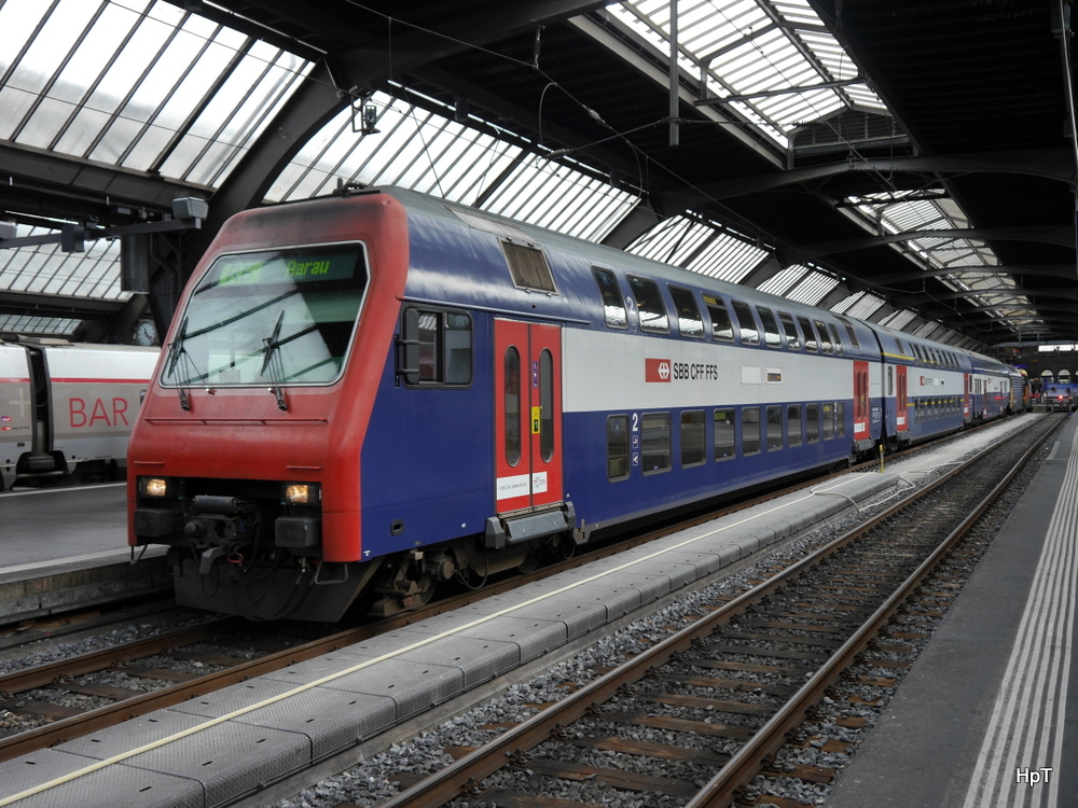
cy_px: 404
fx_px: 1121
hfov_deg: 51.4
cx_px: 539
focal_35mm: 36
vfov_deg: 39.7
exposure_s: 1/80
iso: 160
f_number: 4.1
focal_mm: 18
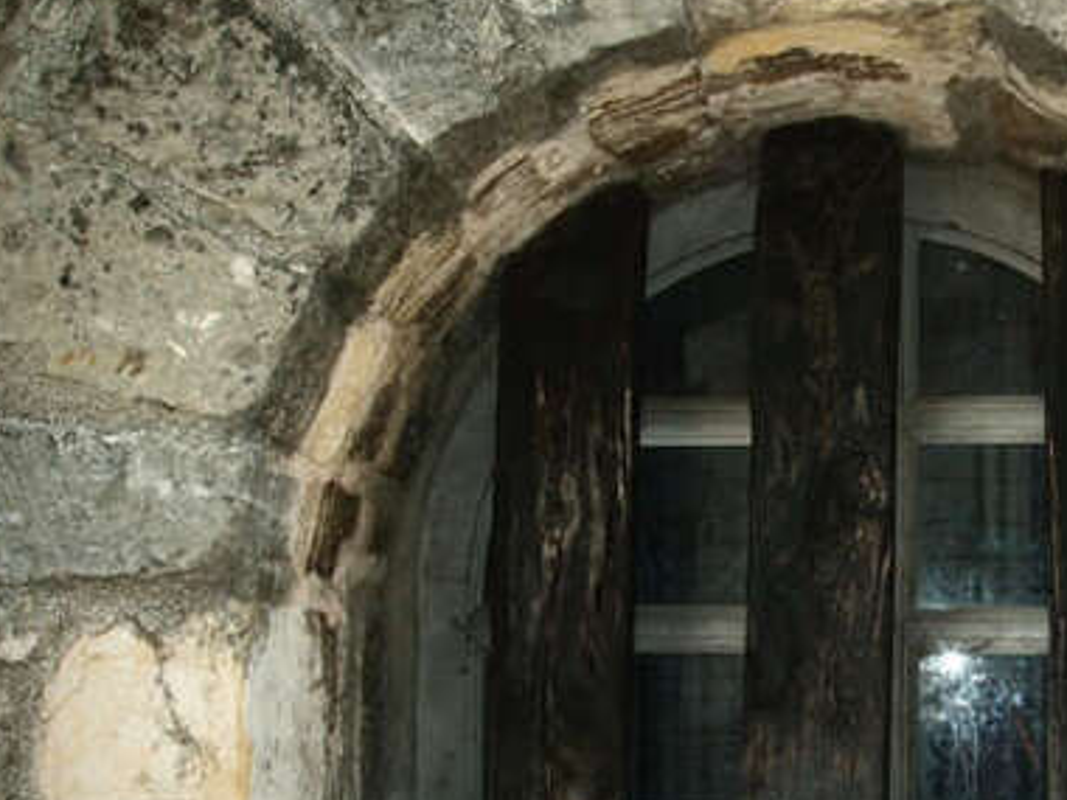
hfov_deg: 31.9
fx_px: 1819
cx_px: 837
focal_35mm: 59
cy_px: 601
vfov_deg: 24.5
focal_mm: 6
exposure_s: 1/250
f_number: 2.5
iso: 100
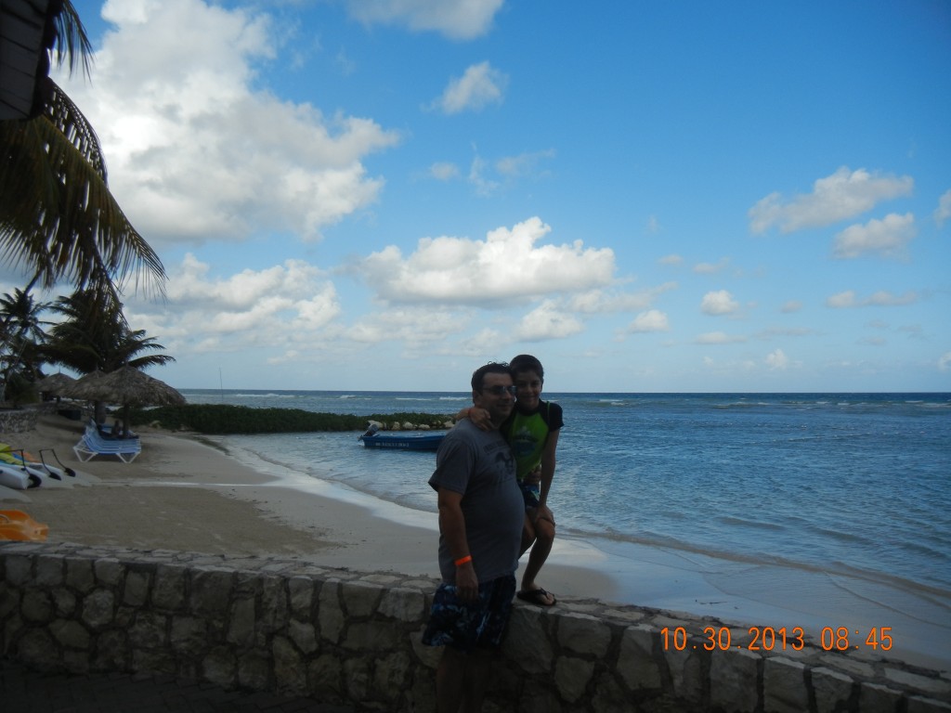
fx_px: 824
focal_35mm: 30
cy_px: 356
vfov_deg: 46.8
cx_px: 476
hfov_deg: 60.0
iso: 160
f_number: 7
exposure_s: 1/522
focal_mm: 5.4
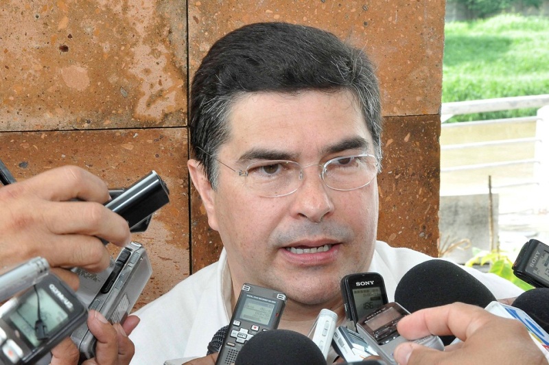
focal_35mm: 68
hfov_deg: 29.9
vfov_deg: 20.1
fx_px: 1029
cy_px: 182
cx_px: 274
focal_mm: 45
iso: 1000
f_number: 13
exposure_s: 1/100
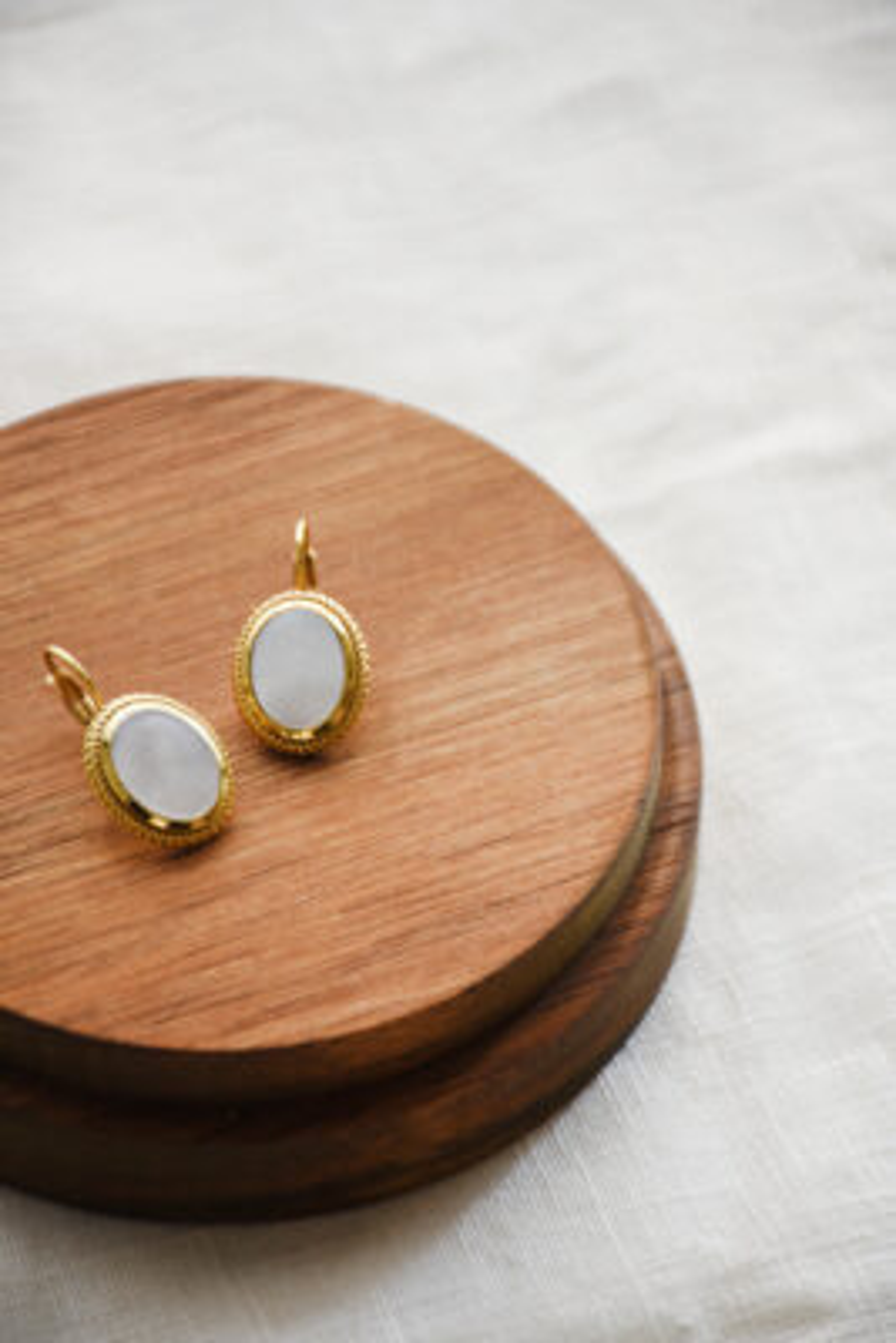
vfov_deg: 9.8
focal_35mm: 210
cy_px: 672
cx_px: 448
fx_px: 7833
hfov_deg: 6.5
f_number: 5.6
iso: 200
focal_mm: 140
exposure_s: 1/10
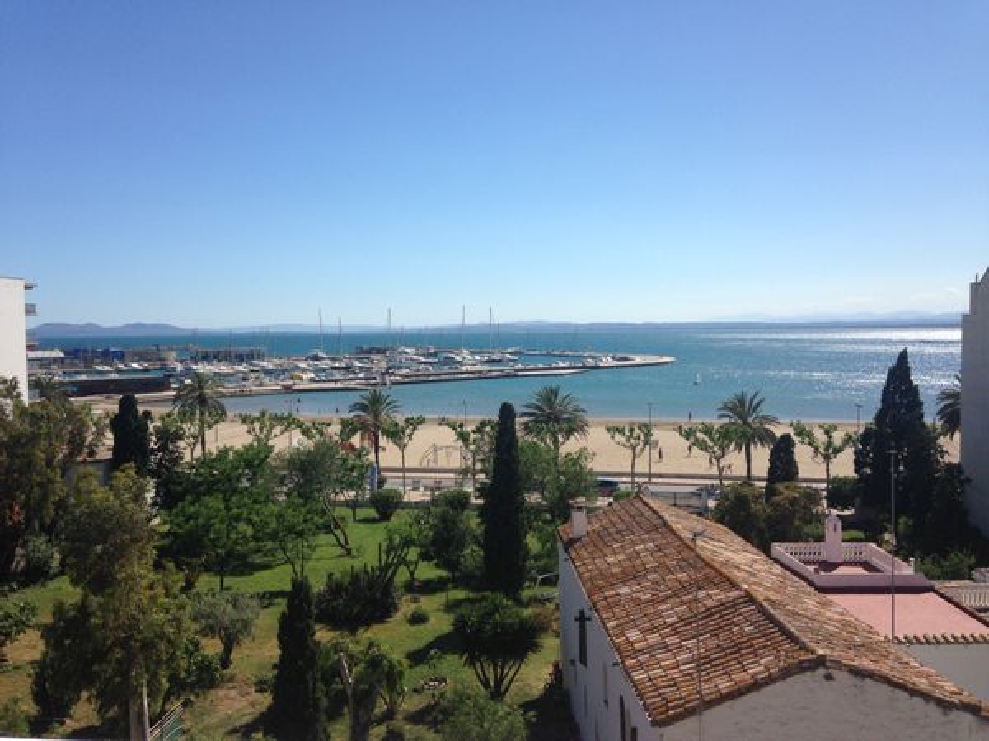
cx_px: 494
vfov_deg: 42.9
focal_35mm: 33
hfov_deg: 55.4
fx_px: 943
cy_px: 370
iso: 50
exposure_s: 1/2262
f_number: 2.4
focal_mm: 4.12
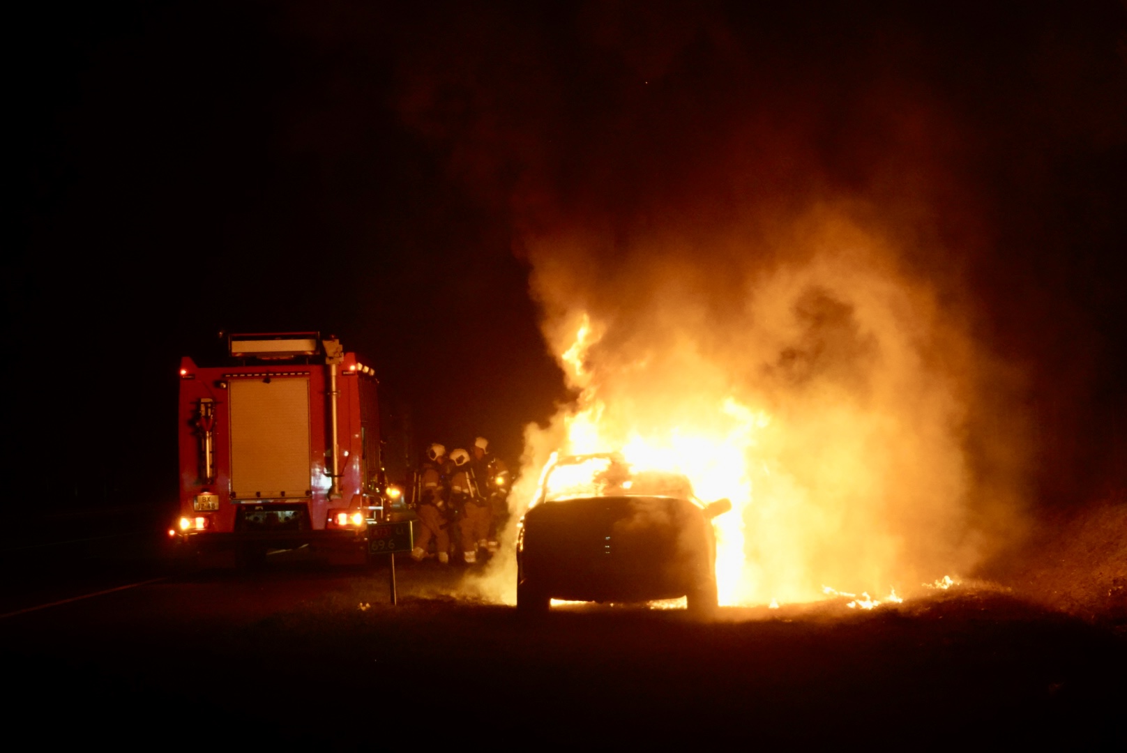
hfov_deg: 24.7
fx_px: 2569
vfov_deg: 16.7
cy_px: 376
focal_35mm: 82
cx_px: 564
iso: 12800
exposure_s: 1/125
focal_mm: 82
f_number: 5.6
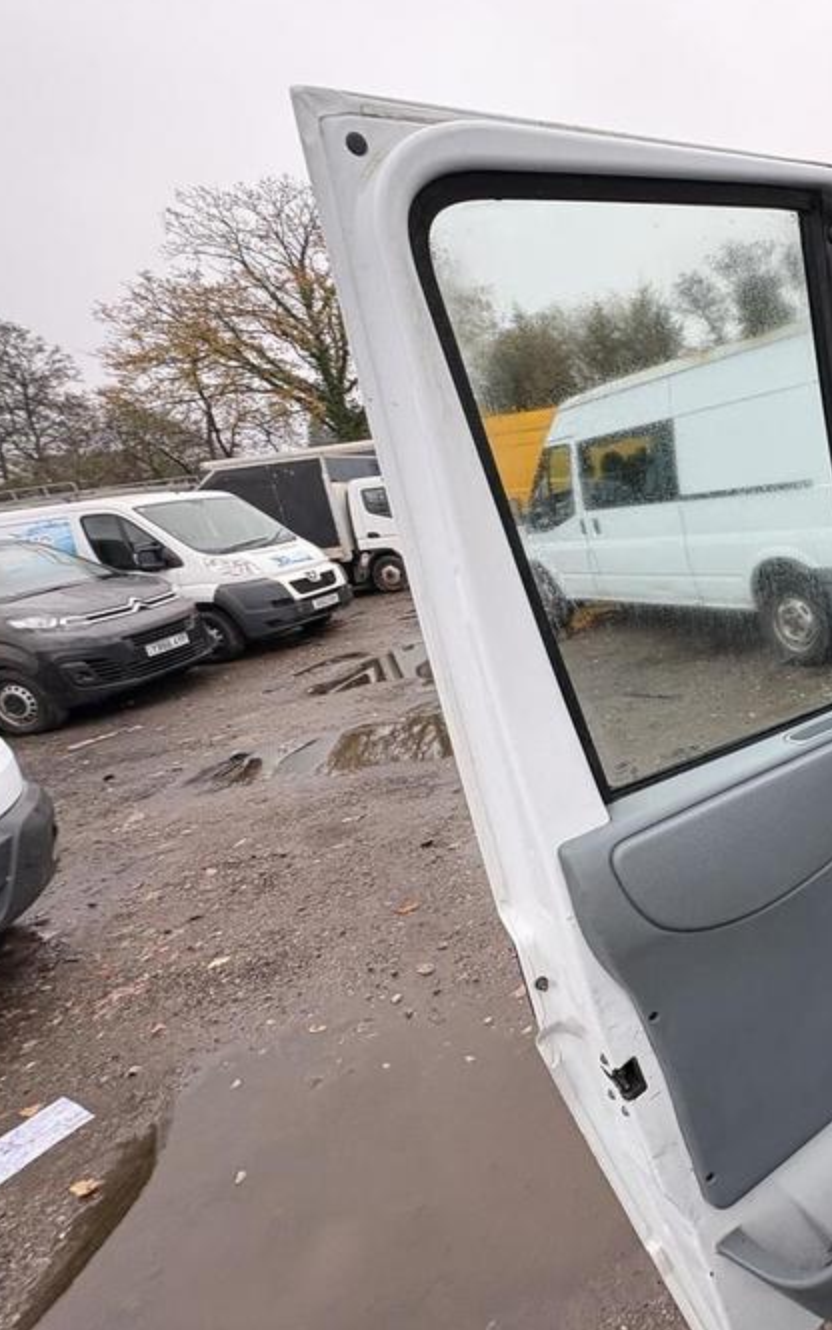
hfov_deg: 52.7
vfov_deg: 85.0
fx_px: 725
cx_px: 742
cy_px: 660
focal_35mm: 20
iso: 80
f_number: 2.2
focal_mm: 2.22
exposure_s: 1/99
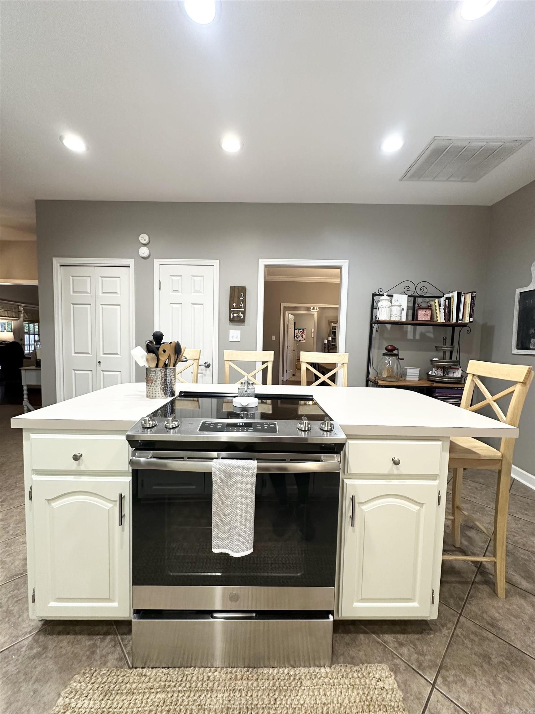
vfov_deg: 102.1
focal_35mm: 14
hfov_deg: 85.7
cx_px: 268
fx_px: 288
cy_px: 357
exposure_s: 1/60
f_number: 2.2
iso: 200
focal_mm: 2.22
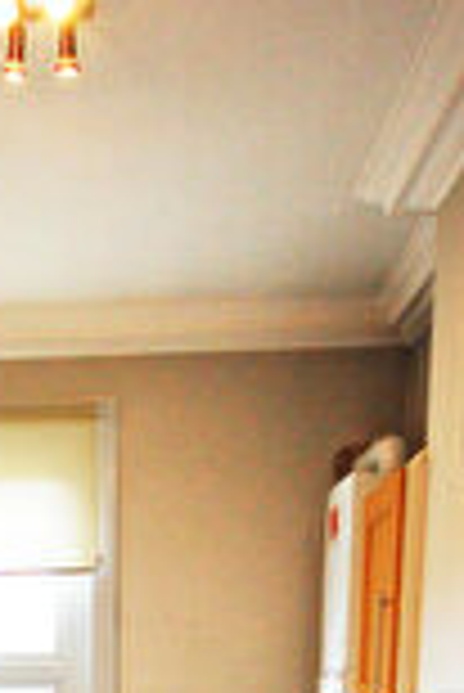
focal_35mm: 51
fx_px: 984
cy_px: 857
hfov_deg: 25.6
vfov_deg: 31.6
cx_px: 34
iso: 400
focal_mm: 10
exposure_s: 1/80
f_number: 5
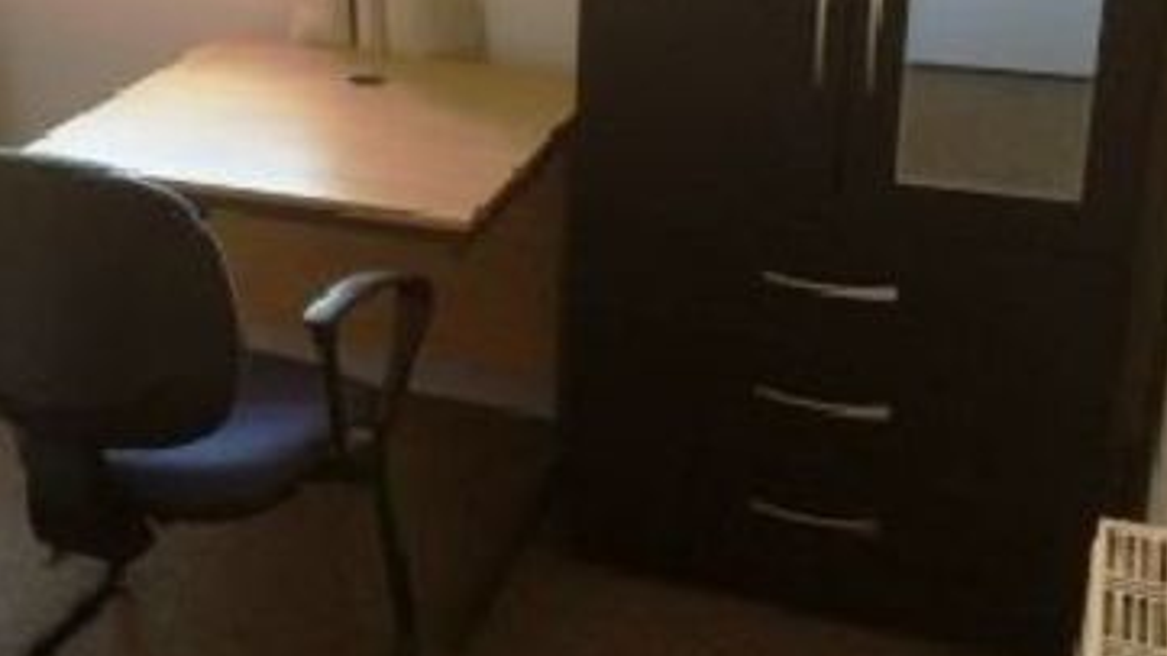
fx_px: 1795
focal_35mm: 58
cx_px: 200
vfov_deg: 20.5
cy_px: 116
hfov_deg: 34.7
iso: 100
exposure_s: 1/30
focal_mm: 4.12
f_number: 2.2
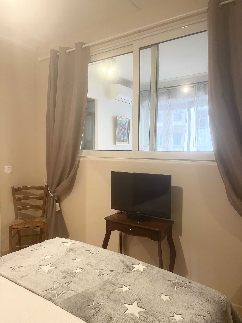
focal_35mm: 26
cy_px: 162
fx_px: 242
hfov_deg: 53.1
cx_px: 121
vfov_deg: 67.3
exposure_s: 1/50
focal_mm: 5.1
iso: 160
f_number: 1.6
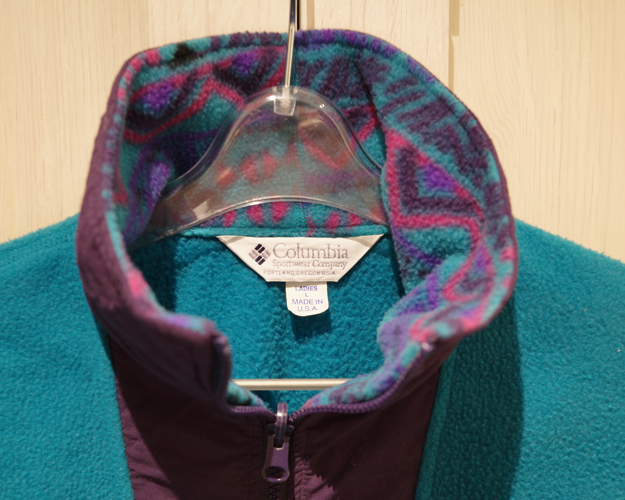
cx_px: 279
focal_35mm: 46
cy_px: 252
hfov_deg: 40.3
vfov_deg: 32.7
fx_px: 851
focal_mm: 26
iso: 400
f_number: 3.5
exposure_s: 1/6
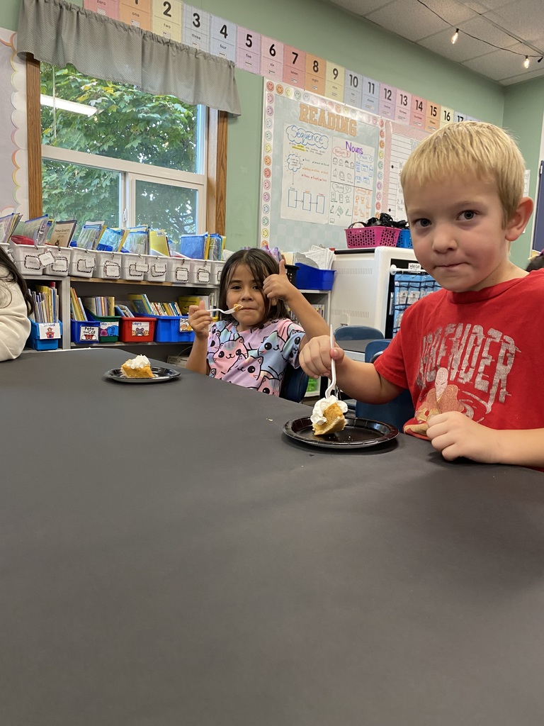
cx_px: 272
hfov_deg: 53.1
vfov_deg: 67.3
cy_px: 363
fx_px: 545
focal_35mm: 26
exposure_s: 1/50
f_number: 1.8
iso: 125
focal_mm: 4.25
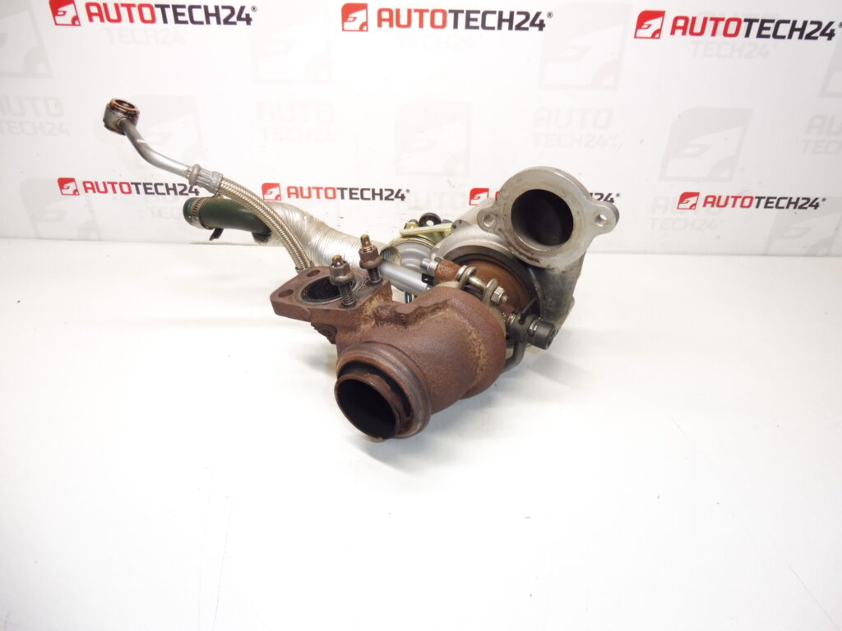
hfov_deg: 71.6
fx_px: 584
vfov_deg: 56.8
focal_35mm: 24
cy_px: 316
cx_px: 421
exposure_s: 1/80
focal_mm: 4.3
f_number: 3.5
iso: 200
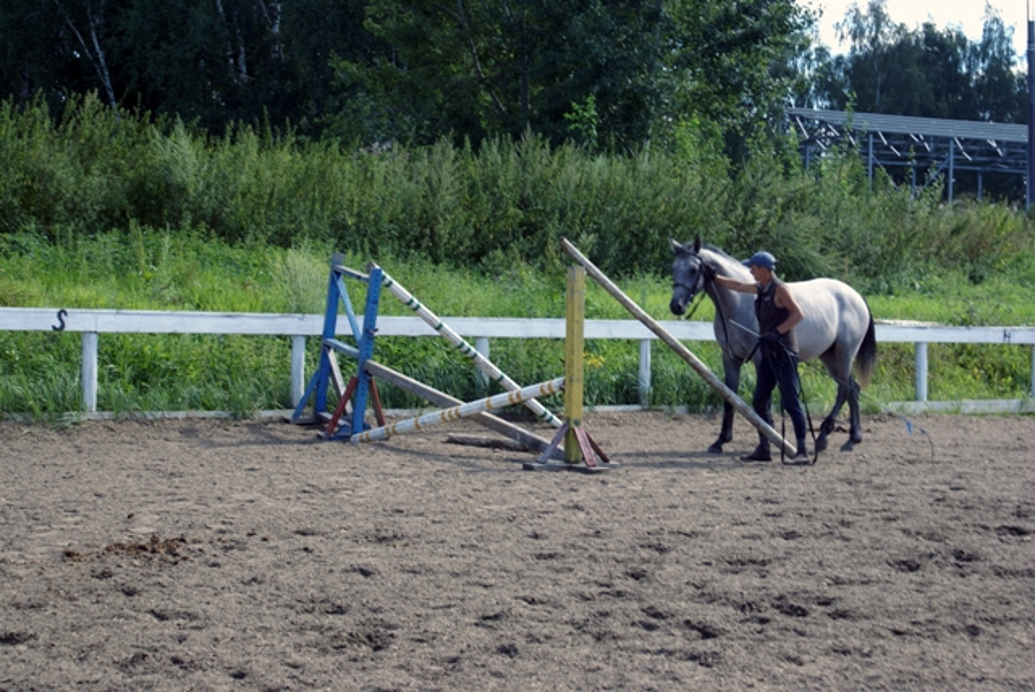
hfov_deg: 27.0
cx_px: 518
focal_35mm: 75
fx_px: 2158
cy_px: 346
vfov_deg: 18.2
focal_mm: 50
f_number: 6.3
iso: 100
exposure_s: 1/125
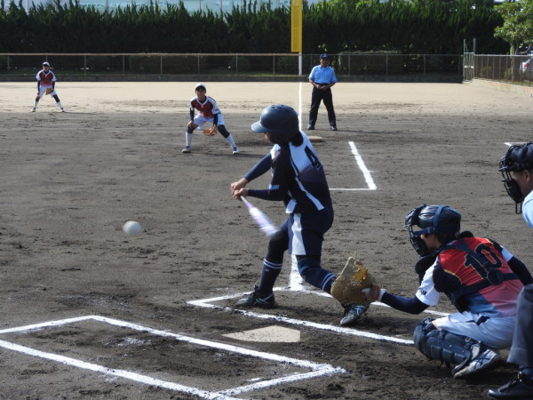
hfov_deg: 20.7
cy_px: 200
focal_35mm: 95
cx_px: 266
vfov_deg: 15.6
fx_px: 1463
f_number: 4.8
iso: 100
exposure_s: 1/400
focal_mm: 17
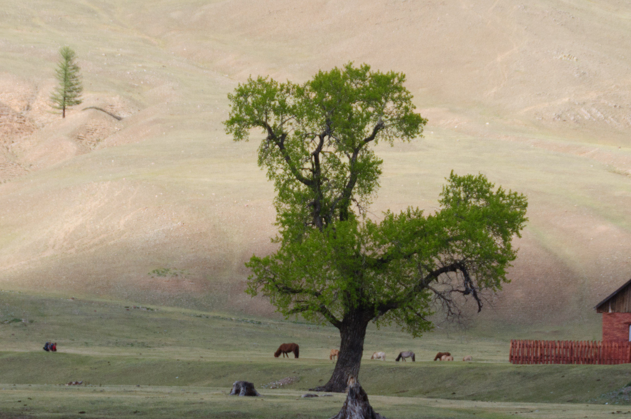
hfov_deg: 10.0
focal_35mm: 207
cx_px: 346
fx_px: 3622
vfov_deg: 6.6
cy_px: 263
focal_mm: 75
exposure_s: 1/1000
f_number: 8
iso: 400
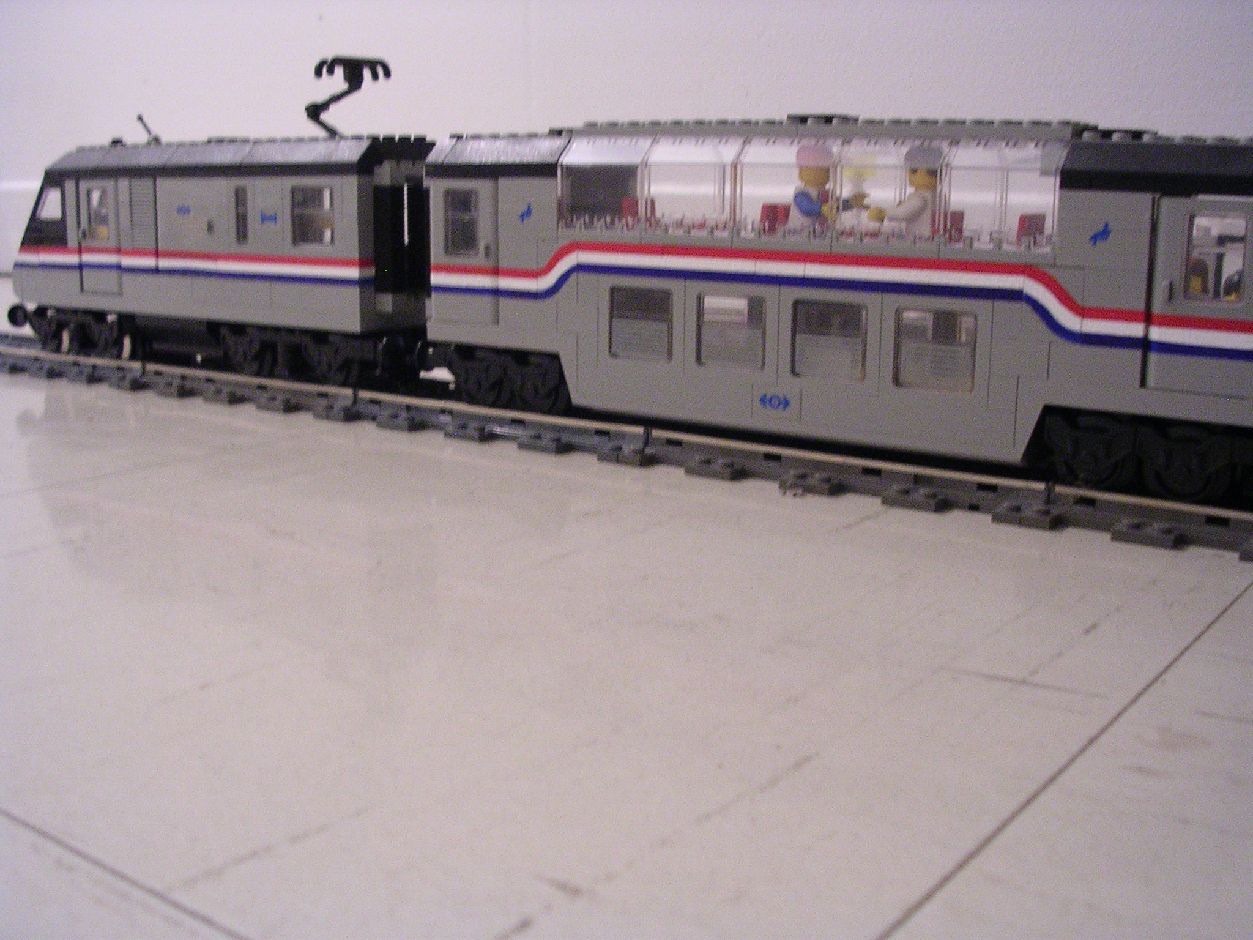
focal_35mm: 38
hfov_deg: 49.0
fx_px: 1375
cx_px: 626
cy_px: 470
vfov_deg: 37.7
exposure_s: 1/2.7
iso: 400
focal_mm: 5.8
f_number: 2.8
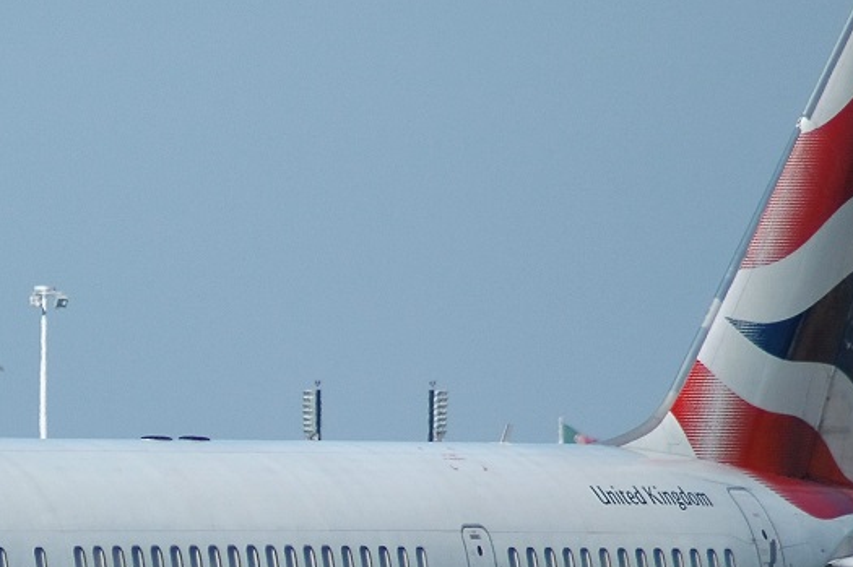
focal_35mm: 1028
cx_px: 52
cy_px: 534
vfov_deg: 1.3
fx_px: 24335
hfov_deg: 2.0
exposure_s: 1/1250
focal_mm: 300
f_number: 6
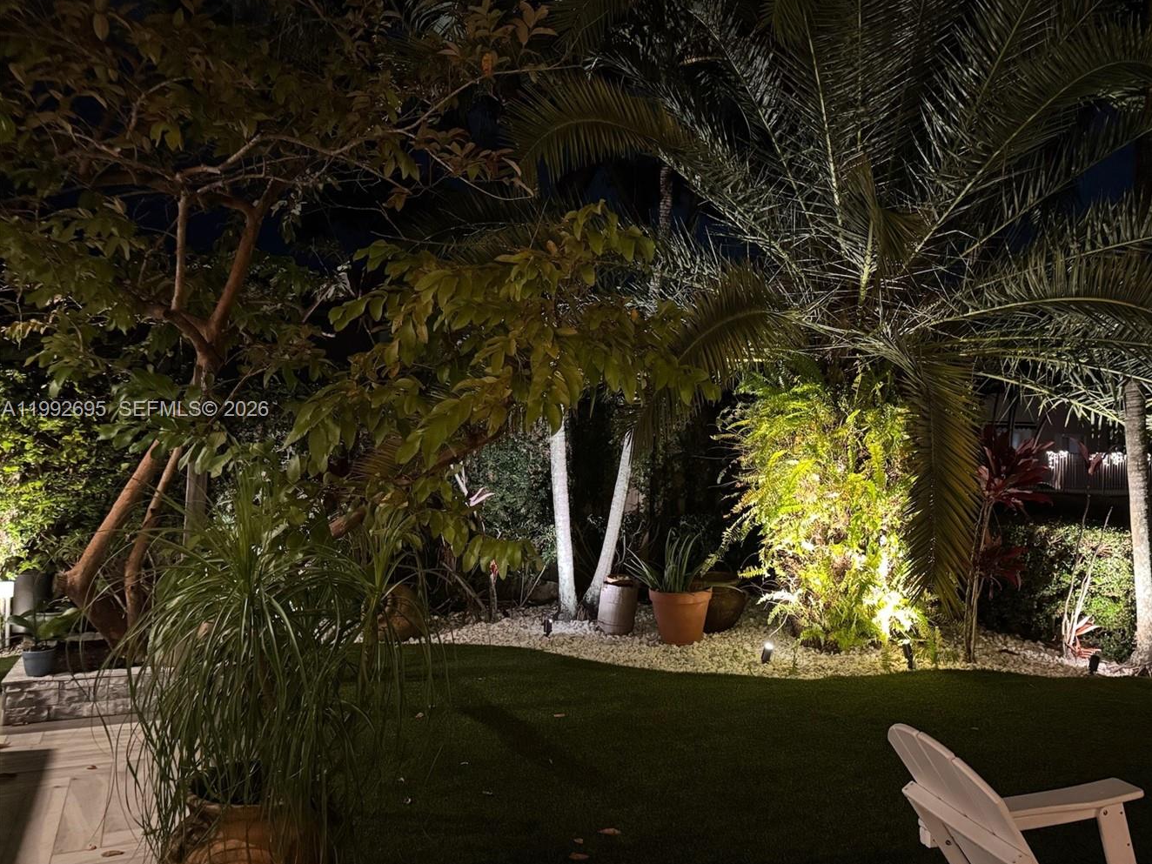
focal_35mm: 29
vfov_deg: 48.2
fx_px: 965
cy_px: 411
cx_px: 694
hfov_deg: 61.1
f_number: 1.78
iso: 1600
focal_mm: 6.76
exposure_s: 1/30
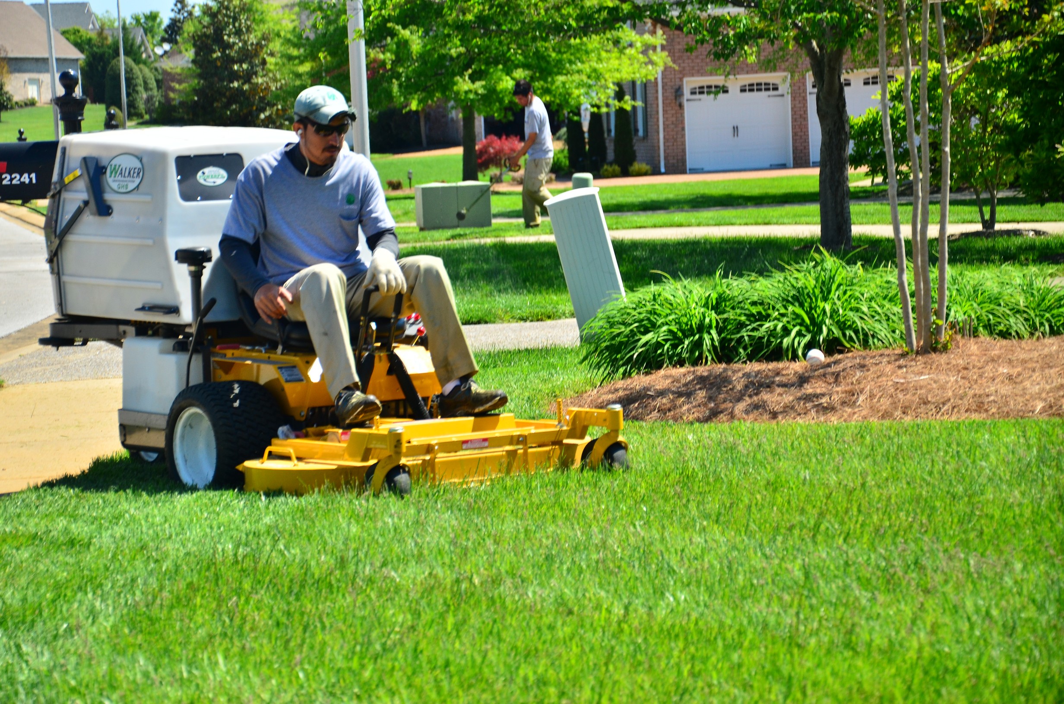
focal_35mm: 128
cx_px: 532
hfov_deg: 16.1
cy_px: 352
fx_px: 3761
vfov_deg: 10.7
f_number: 5.6
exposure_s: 1/400
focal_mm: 85
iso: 320
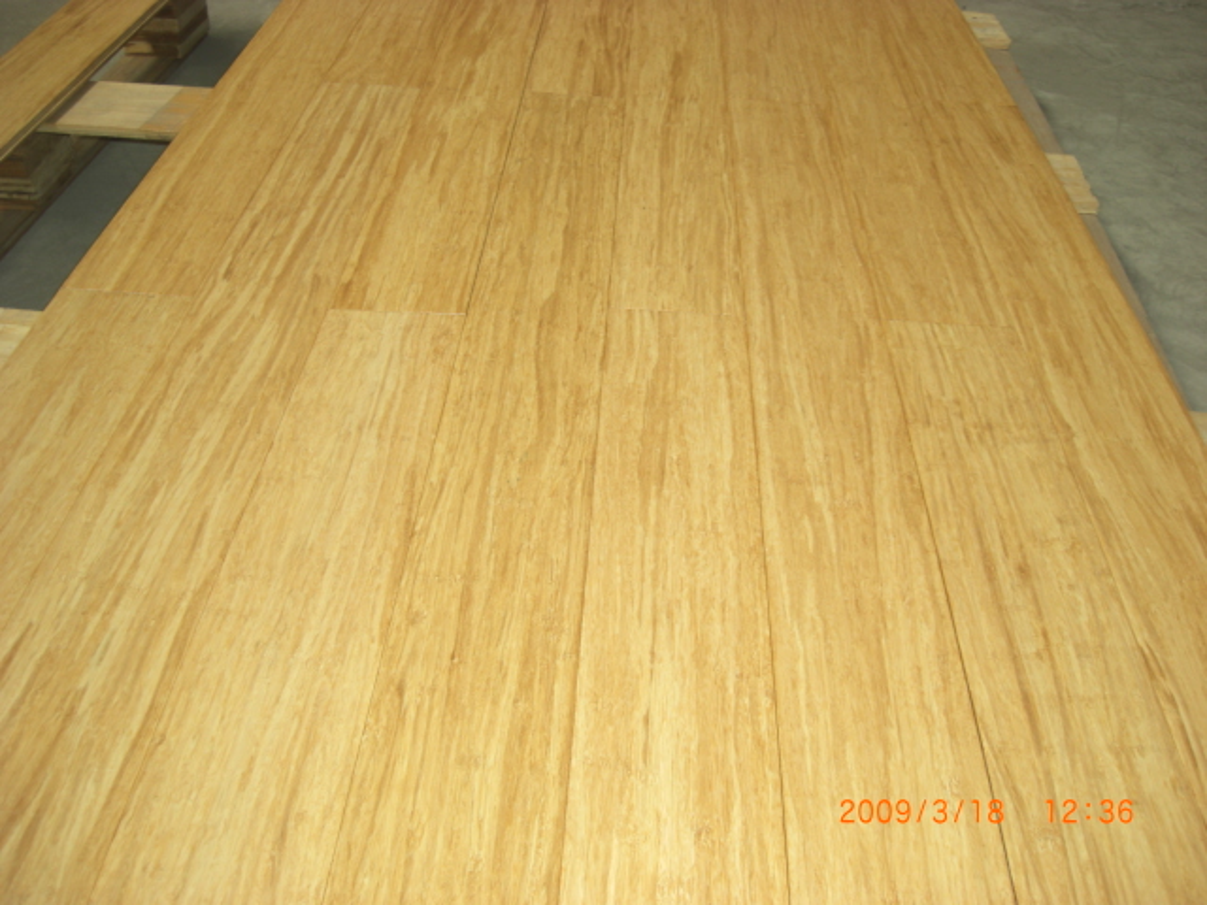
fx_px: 1325
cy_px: 452
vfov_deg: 37.7
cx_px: 604
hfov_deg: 49.0
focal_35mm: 38
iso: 100
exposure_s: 1/60
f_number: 2.8
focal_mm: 7.9
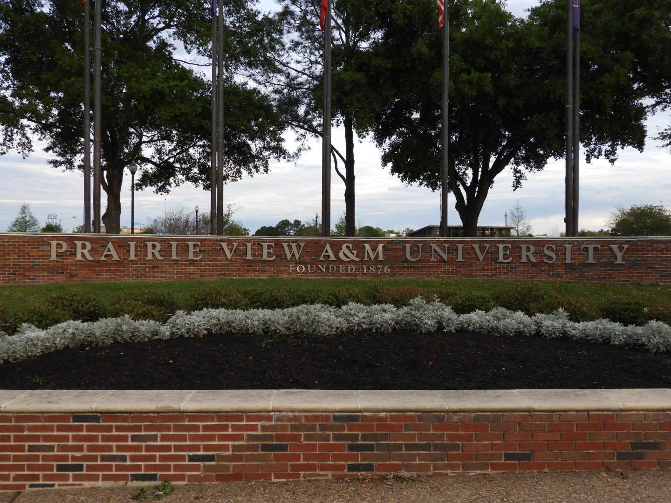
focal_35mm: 30
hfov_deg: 60.0
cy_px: 252
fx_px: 582
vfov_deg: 46.8
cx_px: 336
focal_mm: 5.4
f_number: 3.5
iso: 100
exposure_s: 1/160
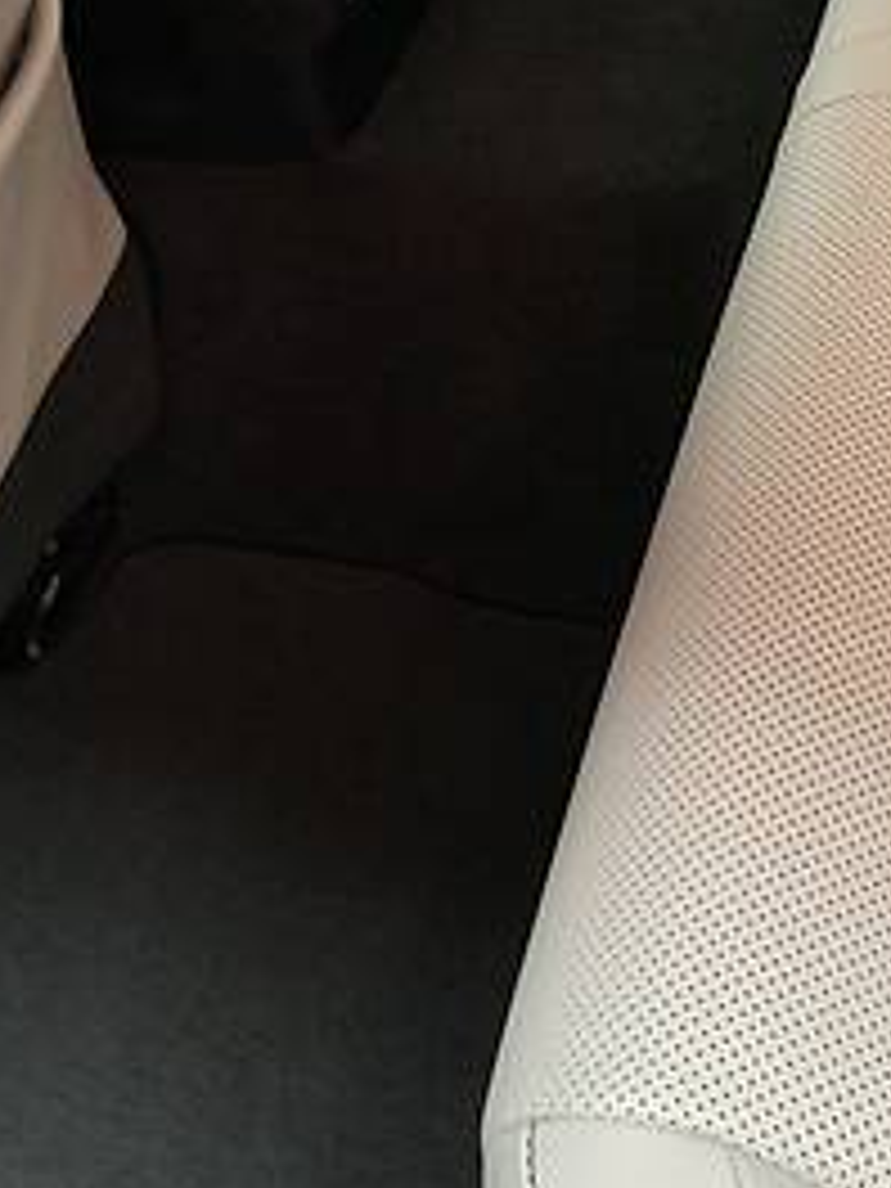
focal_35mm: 59
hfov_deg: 24.7
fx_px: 2025
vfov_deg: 32.2
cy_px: 324
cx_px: 315
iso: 250
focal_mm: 4.2
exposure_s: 1/60
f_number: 1.8
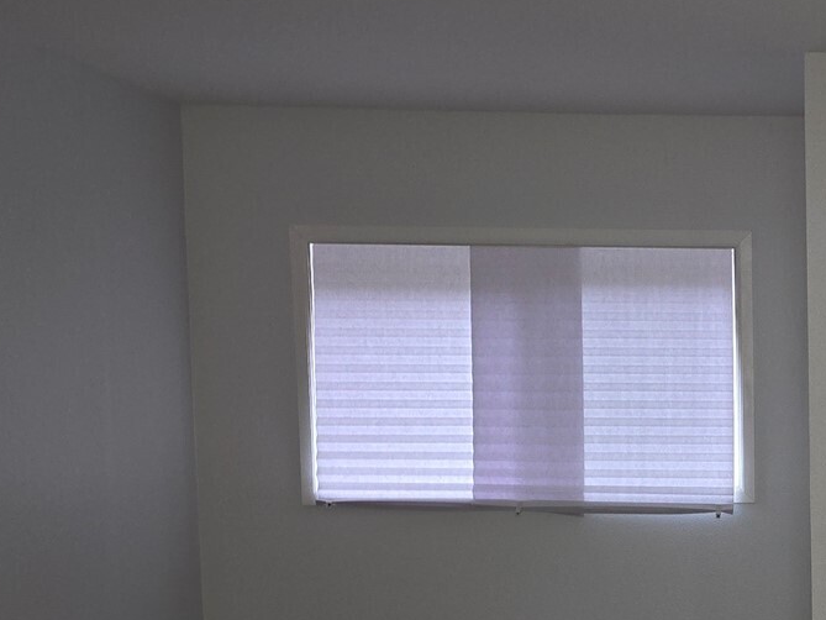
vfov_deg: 26.0
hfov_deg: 31.3
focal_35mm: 55
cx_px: 890
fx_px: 1313
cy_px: 505
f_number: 1.7
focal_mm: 6.3
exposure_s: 1/17.2
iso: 125
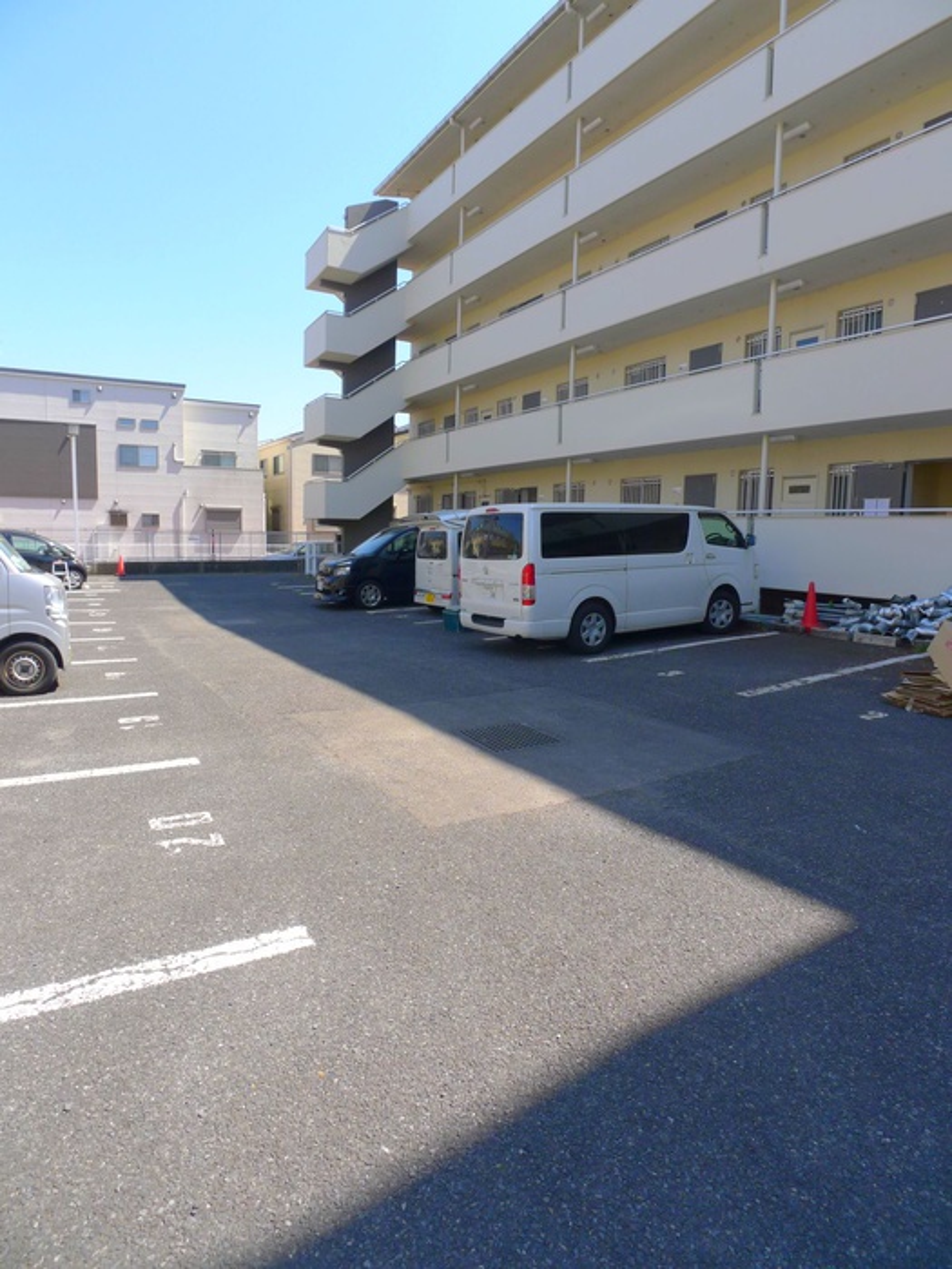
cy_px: 634
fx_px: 880
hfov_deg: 56.8
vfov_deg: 71.6
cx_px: 476
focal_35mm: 24
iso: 80
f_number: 3.5
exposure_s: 1/400
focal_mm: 5.1
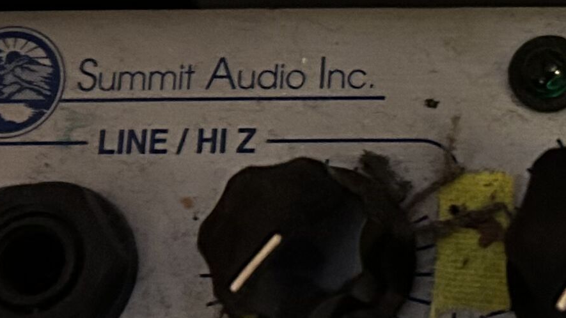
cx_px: 884
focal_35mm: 129
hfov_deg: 15.2
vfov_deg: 9.4
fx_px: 1936
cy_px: 268
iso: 800
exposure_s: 1/27
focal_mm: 5.7
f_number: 1.5
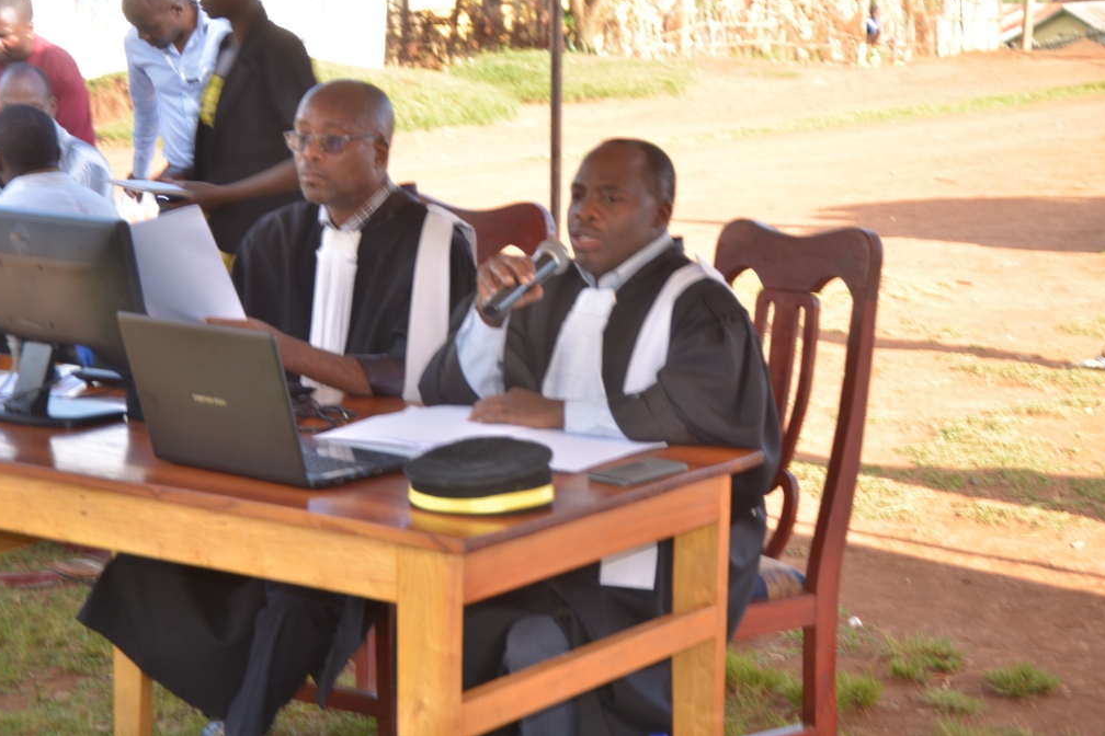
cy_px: 367
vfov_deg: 18.7
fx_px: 2241
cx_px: 547
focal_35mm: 73
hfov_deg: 27.7
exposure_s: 1/60
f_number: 4.8
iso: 100
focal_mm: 48
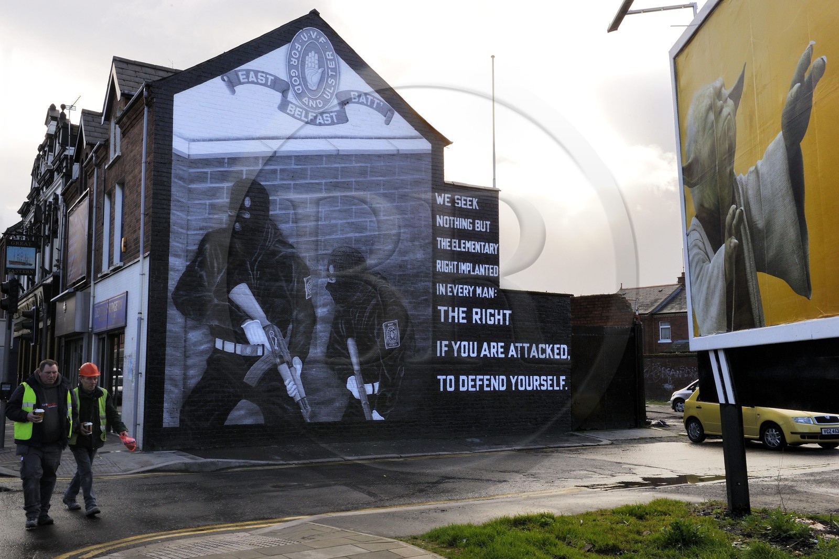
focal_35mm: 34
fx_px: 792
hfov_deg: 55.8
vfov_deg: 38.9
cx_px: 420
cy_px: 280
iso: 800
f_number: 18
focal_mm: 34
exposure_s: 1/160
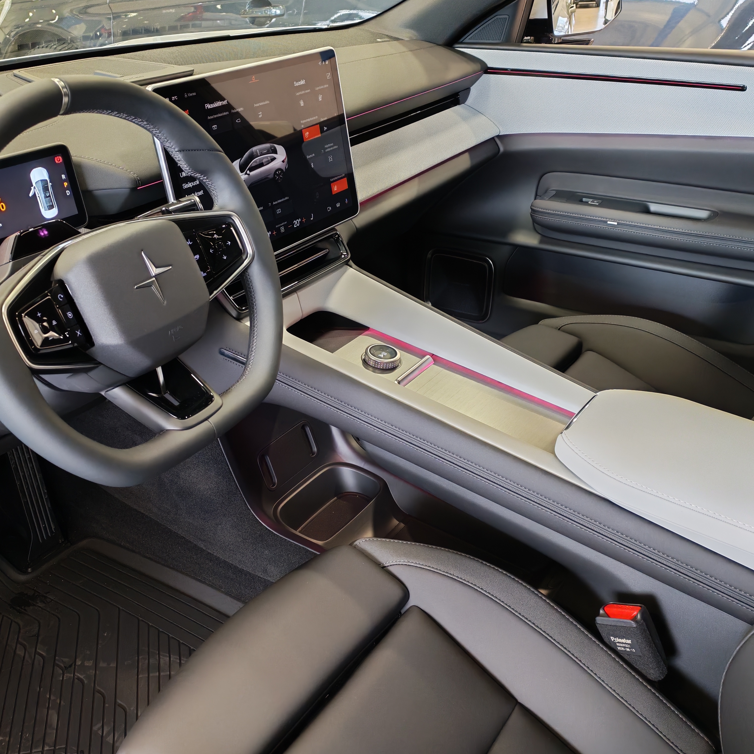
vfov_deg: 44.9
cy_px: 373
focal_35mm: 37
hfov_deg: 44.7
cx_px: 303
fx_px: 912
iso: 709
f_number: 1.9
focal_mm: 6.12
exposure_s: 1/50
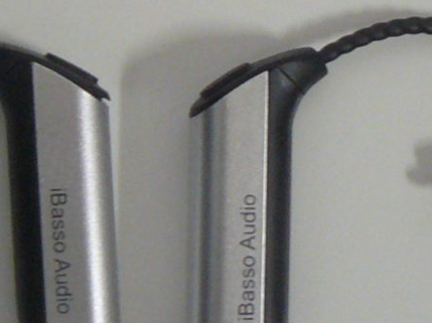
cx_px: 95
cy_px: -198
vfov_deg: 8.4
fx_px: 2145
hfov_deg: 11.5
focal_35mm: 172
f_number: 2.8
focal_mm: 6
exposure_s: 1/15
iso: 200
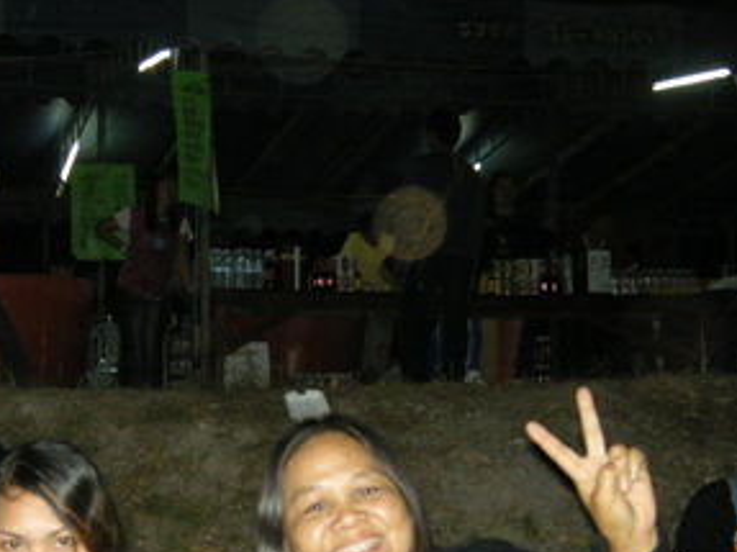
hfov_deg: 24.9
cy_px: 403
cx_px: 221
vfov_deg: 18.8
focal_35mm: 78
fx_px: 1660
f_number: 2.7
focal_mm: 7.5
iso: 173
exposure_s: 1/60
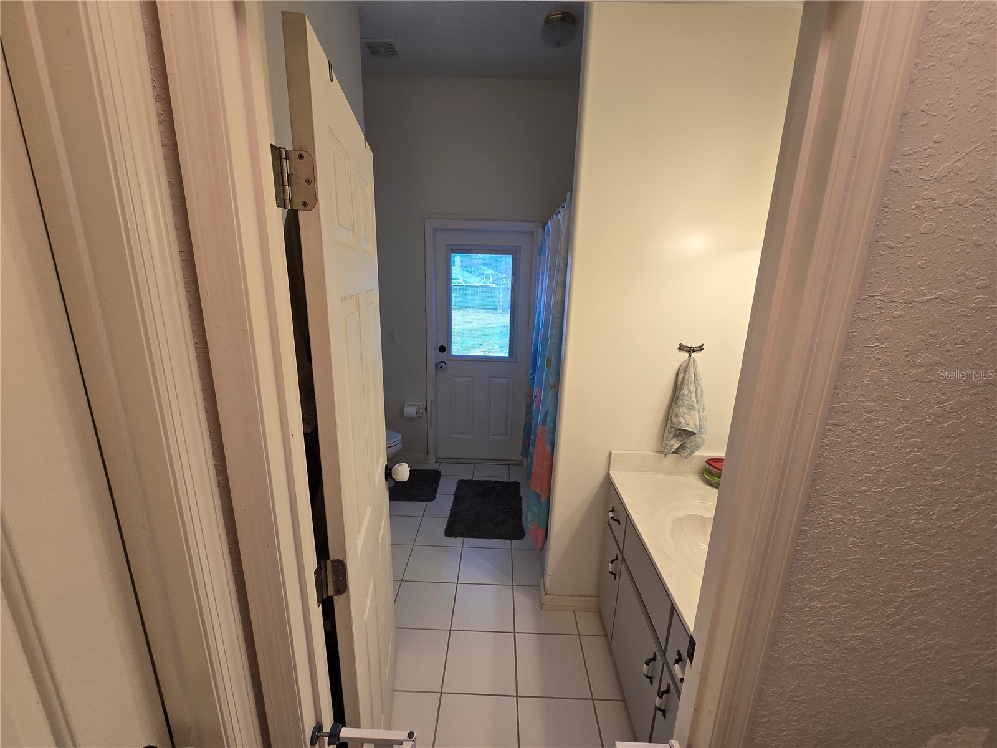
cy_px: 374
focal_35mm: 13
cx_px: 498
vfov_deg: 89.9
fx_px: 374
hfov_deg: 106.2
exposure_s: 1/60
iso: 64
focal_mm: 2.2
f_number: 2.2
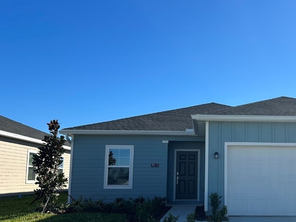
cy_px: 137
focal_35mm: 41
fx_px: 351
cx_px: 223
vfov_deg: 35.0
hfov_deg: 44.2
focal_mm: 5.7
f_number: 1.5
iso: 50
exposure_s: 1/4630
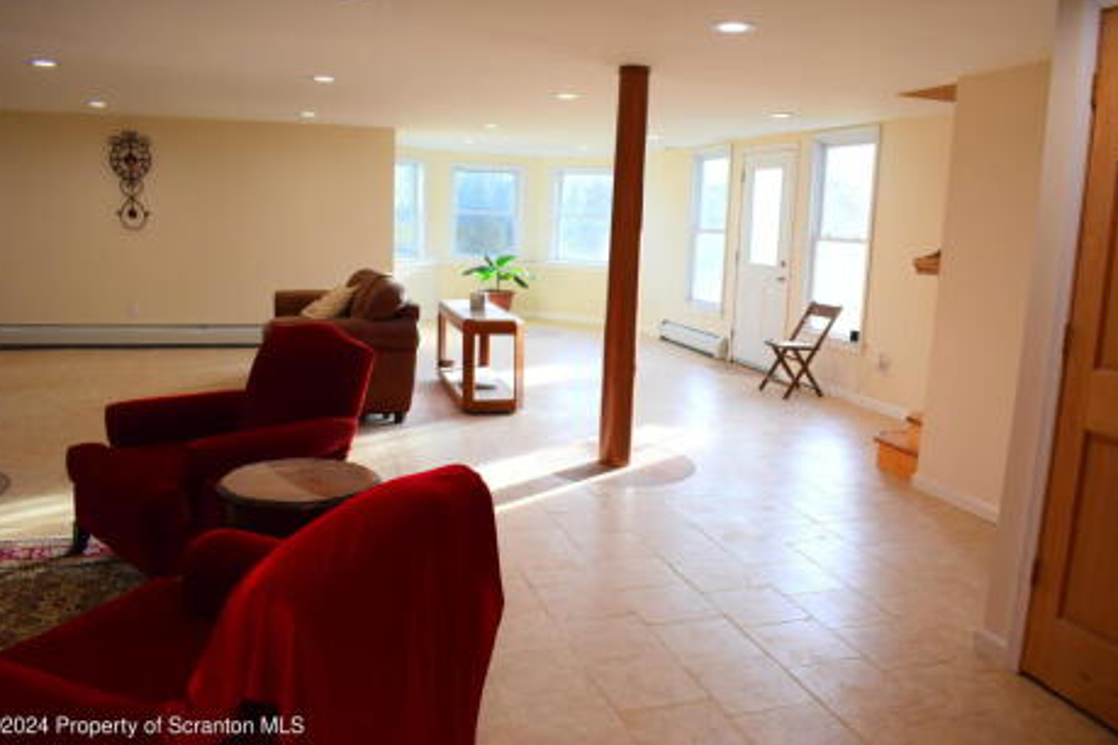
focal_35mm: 28
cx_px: 563
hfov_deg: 65.5
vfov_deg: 46.4
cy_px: 374
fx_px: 869
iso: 400
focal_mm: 18
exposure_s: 1/125
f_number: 5.6
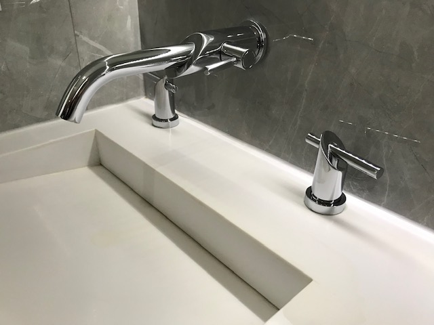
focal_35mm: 28
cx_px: 217
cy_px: 162
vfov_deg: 49.7
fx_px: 351
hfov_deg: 63.4
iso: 25
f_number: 1.8
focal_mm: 3.99
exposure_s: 1/40
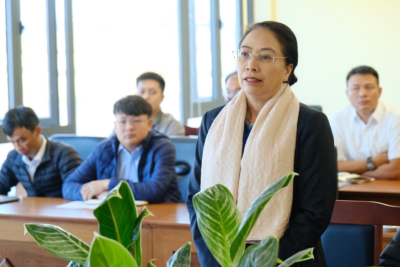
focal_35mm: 120
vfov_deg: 11.4
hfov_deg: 17.1
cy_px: 134
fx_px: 1333
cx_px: 200
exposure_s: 1/125
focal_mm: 80
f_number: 4.5
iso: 1600
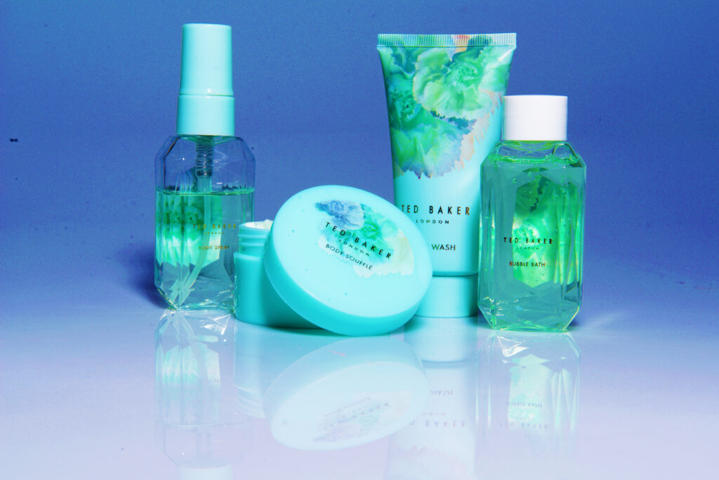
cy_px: 240
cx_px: 360
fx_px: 1318
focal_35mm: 66
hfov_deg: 30.5
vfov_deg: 20.6
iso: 100
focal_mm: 66
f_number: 20
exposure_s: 1/125
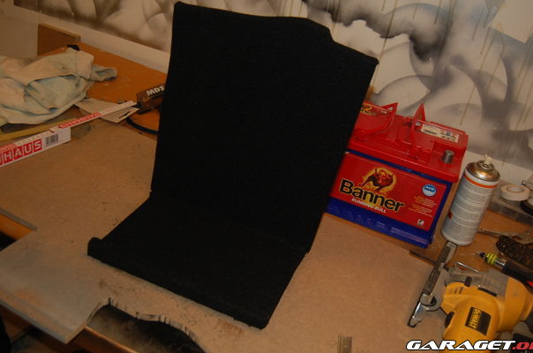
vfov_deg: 36.2
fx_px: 540
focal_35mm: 37
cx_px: 275
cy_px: 167
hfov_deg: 52.6
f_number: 3.8
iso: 400
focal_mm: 23
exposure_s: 1/60
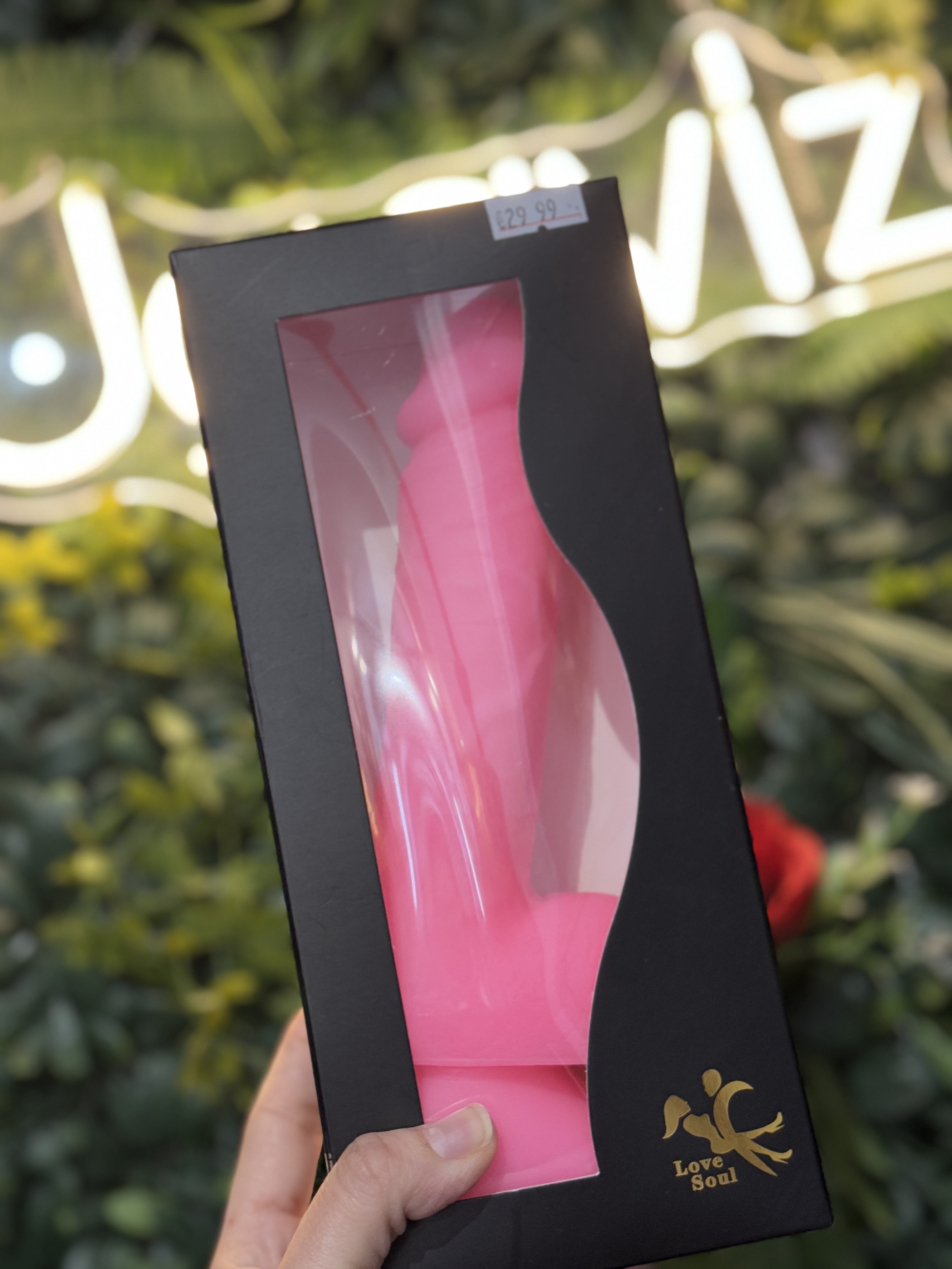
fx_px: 1760
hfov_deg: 30.3
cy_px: 634
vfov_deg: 39.7
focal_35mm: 48
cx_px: 476
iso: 125
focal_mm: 6.76
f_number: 1.78
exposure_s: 1/50
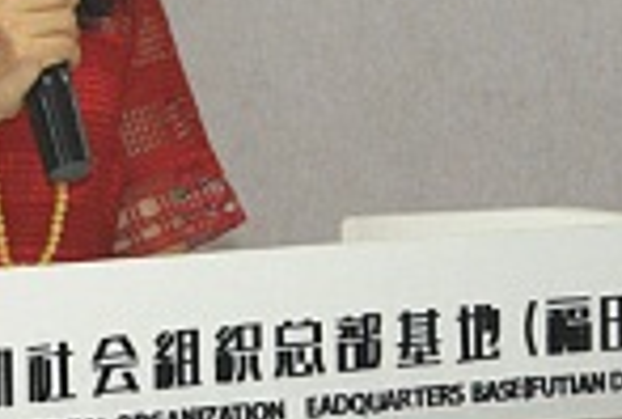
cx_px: -165
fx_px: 6170
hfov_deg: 5.7
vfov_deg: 3.9
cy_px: 131
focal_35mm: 356
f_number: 5.6
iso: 800
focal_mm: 70
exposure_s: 1/125
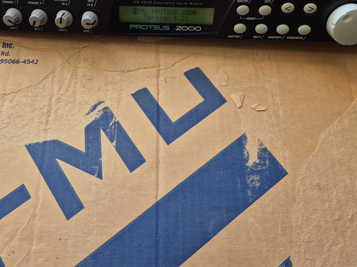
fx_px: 309
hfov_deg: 59.9
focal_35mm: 30
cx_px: 162
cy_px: 100
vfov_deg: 46.4
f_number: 1.8
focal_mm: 5.4
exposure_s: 1/180
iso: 100
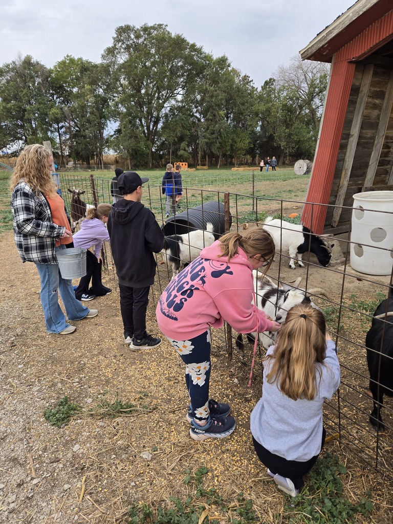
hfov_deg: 58.9
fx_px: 348
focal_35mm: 23
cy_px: 262
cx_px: 196
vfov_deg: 73.9
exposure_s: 1/192
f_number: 1.8
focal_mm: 5.4
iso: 25
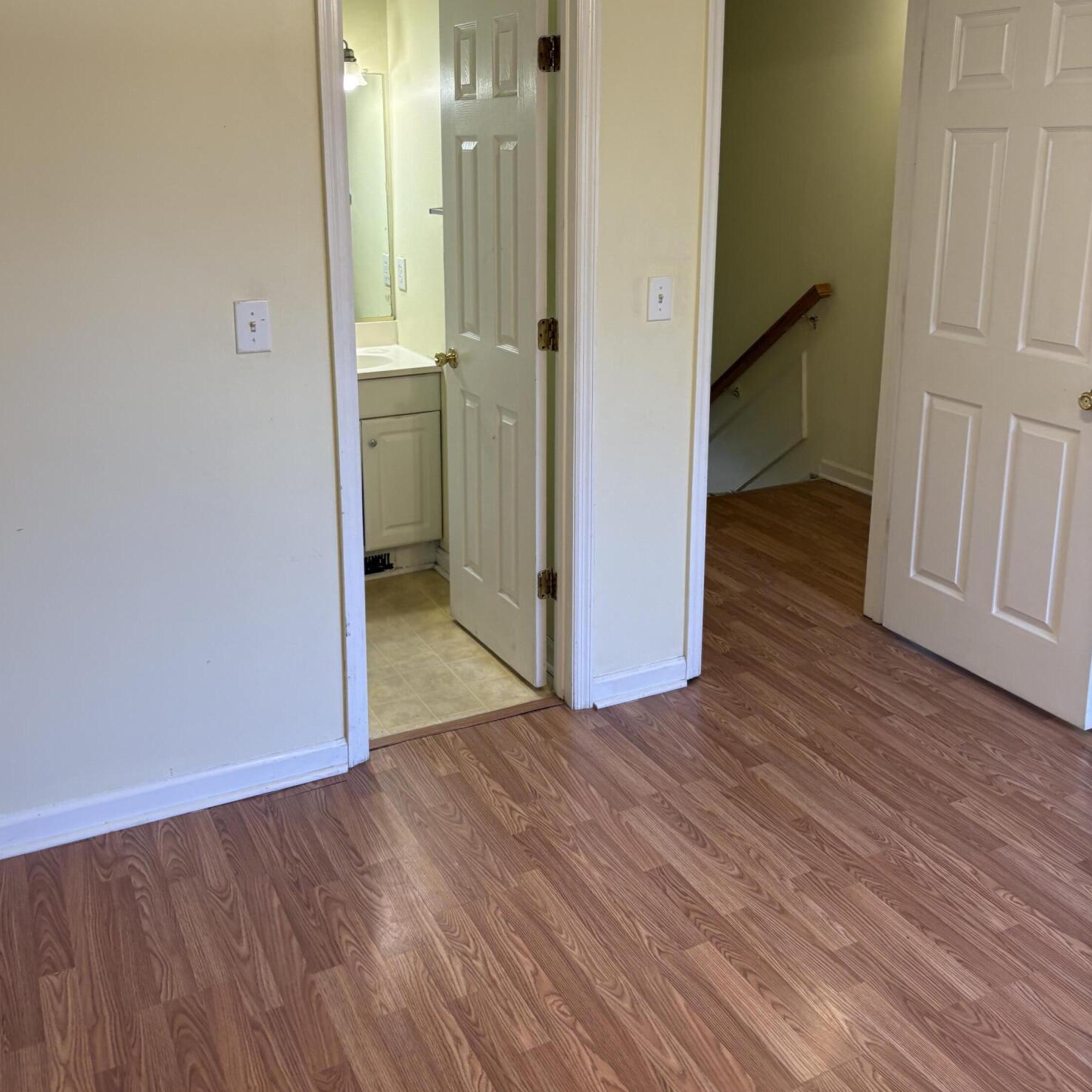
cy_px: 389
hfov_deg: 52.5
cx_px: 542
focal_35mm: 31
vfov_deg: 51.8
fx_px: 1106
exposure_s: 1/120
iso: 125
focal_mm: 5.96
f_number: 1.6
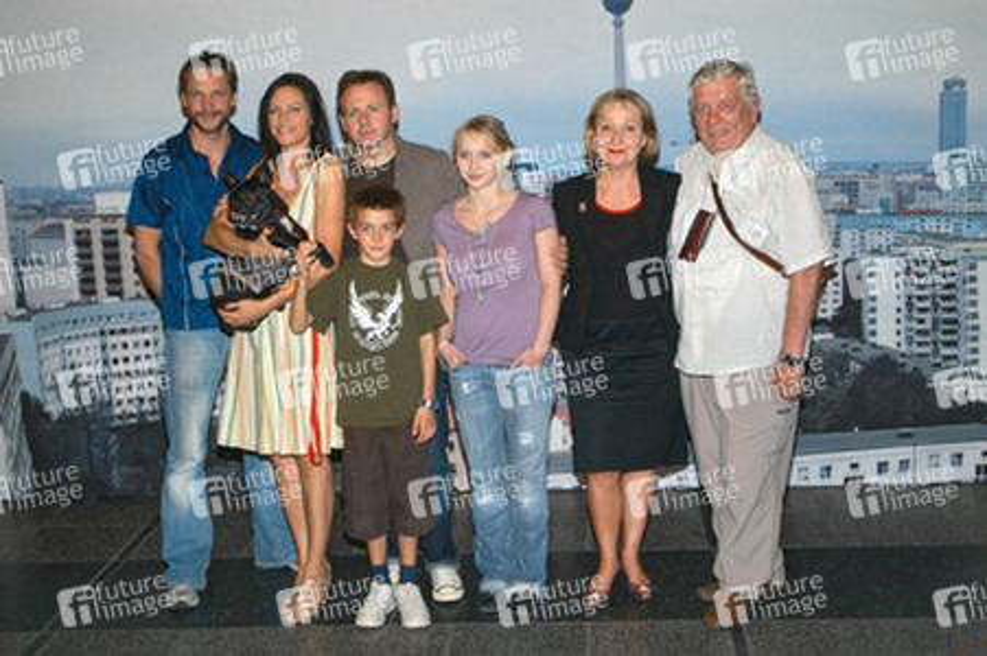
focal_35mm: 52
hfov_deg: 37.9
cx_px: 494
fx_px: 1438
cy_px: 328
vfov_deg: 25.7
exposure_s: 1/100
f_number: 10
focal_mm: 35
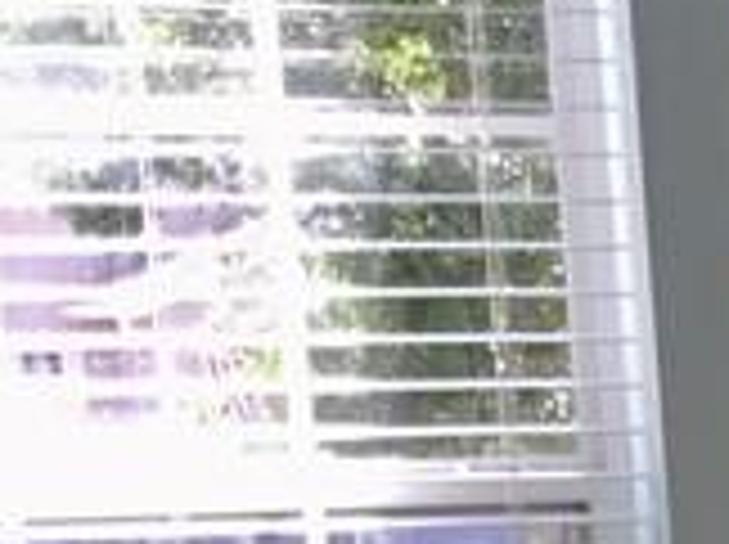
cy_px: 1263
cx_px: 1652
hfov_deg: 9.2
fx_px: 4122
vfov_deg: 7.1
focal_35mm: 196
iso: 25
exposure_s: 1/60
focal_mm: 3.3
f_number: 2.4
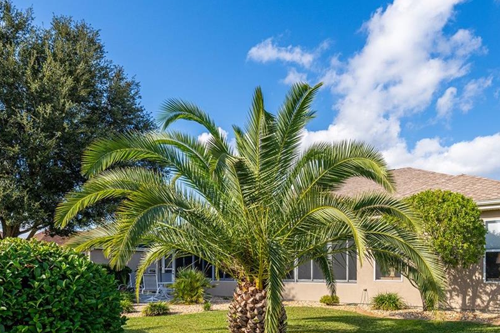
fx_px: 389
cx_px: 303
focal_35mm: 28
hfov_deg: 64.8
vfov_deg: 43.9
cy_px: 273
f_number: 8
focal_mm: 14
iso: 320
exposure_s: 1/500
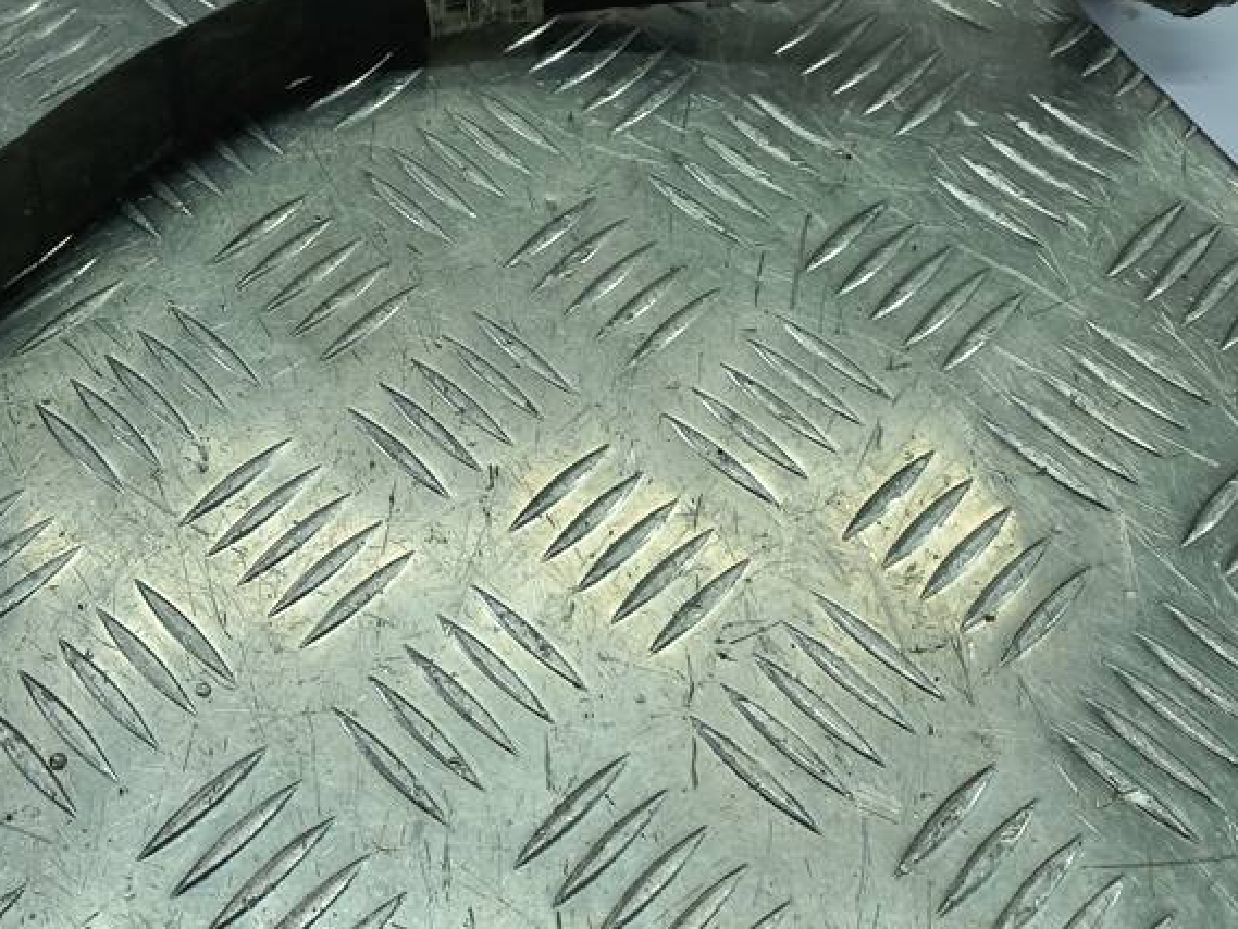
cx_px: 407
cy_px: 268
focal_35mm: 45
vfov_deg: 31.8
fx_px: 1610
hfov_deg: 41.5
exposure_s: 1/50
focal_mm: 4.6
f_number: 1.8
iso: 32
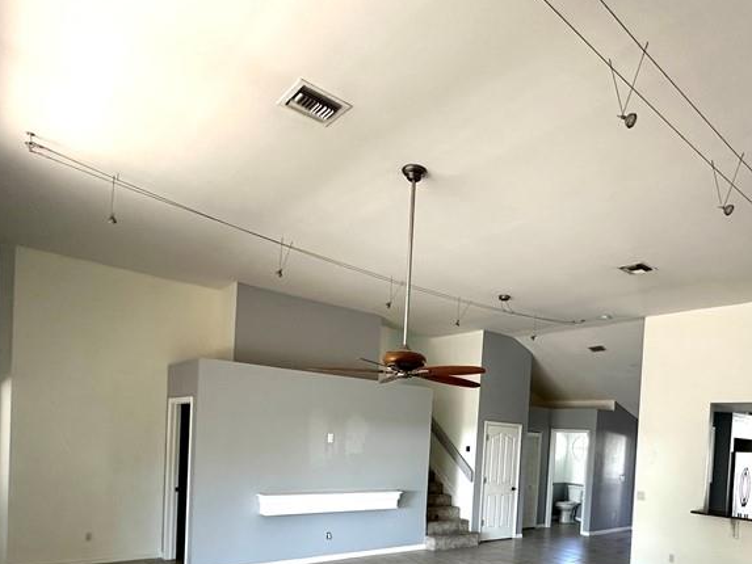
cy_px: 454
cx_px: 449
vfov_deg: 51.4
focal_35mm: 25
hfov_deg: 68.7
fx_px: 543
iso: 250
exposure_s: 1/99
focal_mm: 2.22
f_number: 2.2
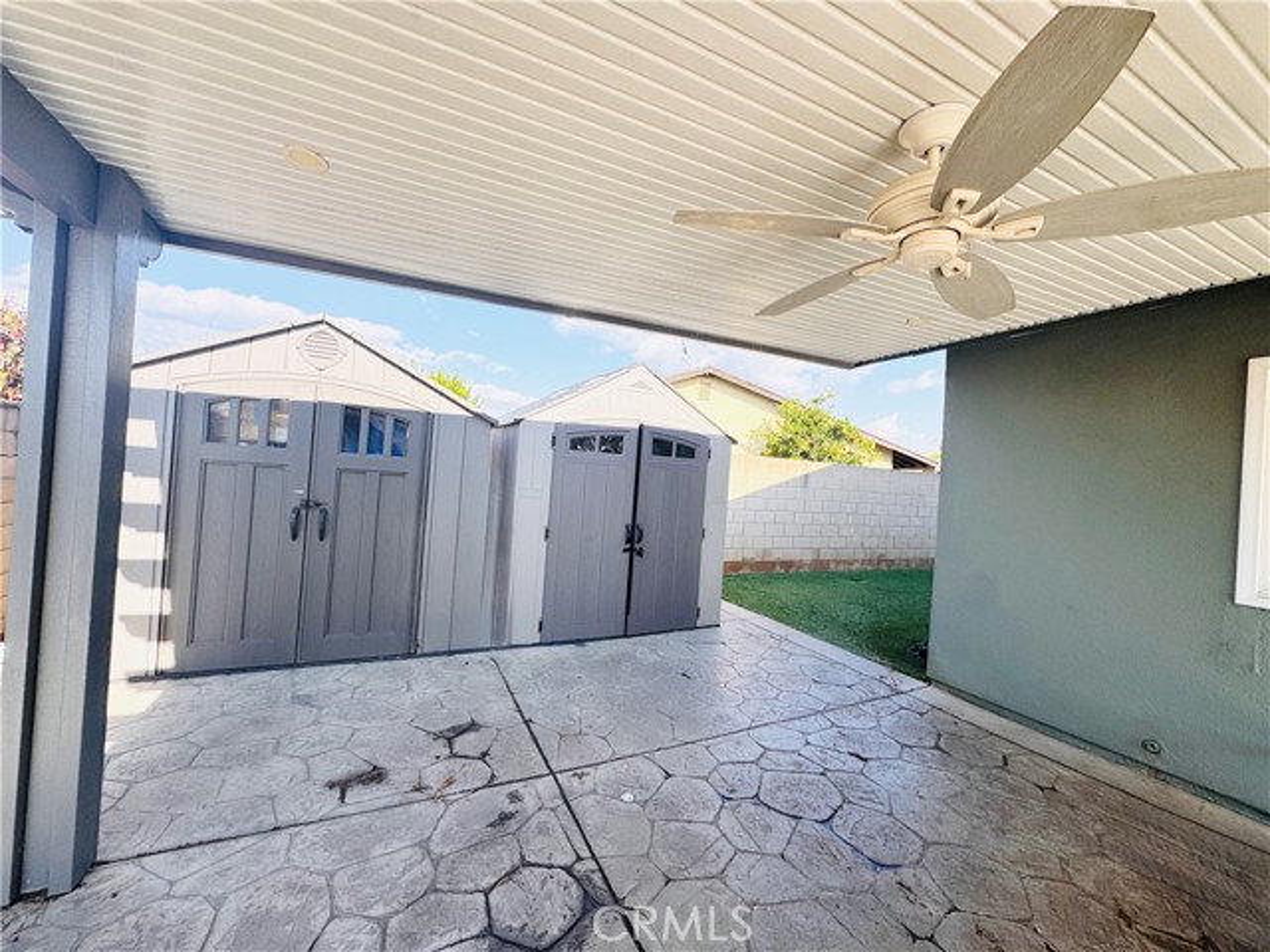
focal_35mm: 14
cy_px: 476
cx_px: 635
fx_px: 514
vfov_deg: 85.7
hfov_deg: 102.1
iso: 40
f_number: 2.2
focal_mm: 2.22
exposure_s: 1/932
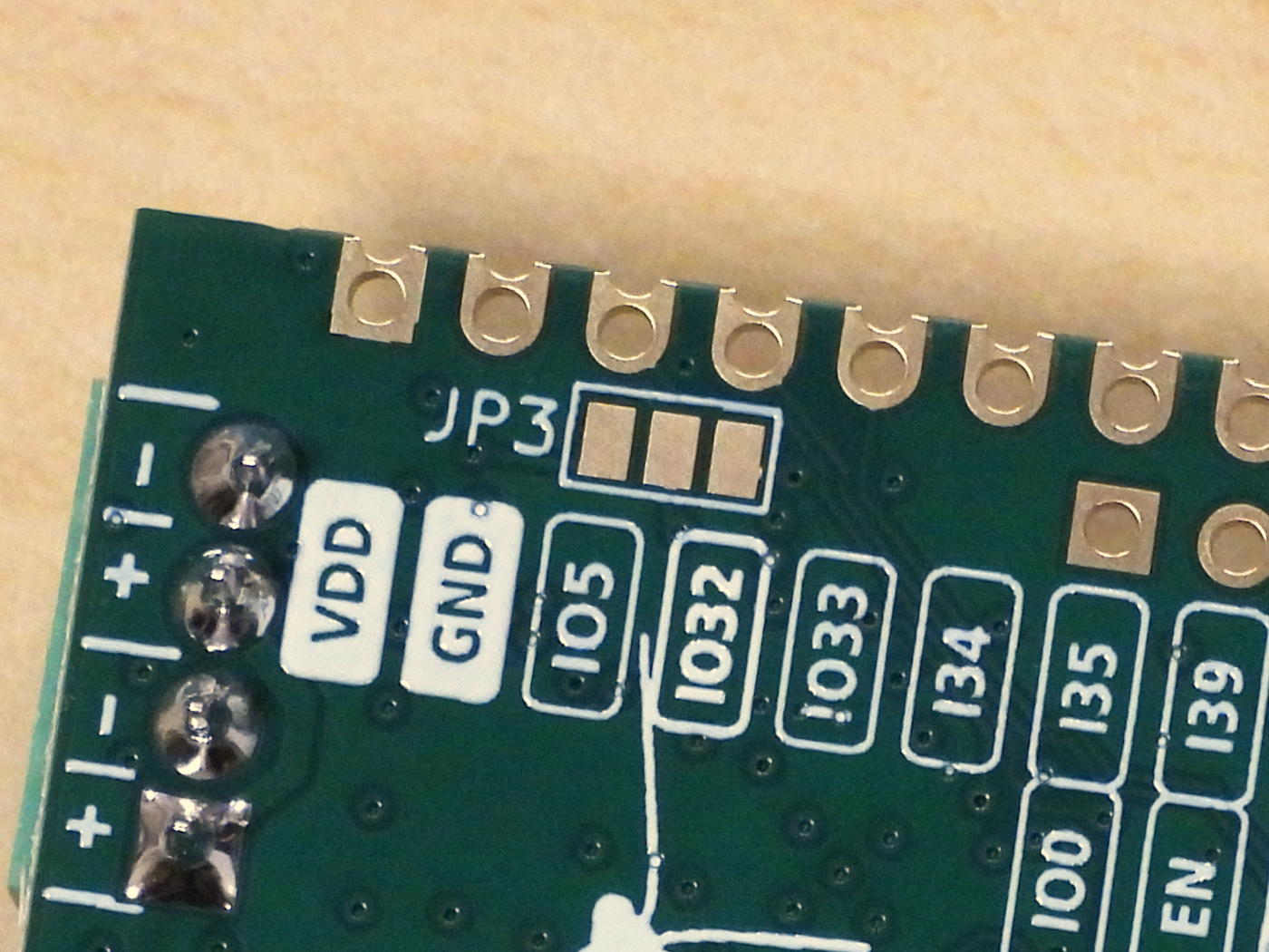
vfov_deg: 14.1
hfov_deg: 18.7
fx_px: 3849
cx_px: 634
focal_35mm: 105
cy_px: 476
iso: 400
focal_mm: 18.7
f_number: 4
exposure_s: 1/80
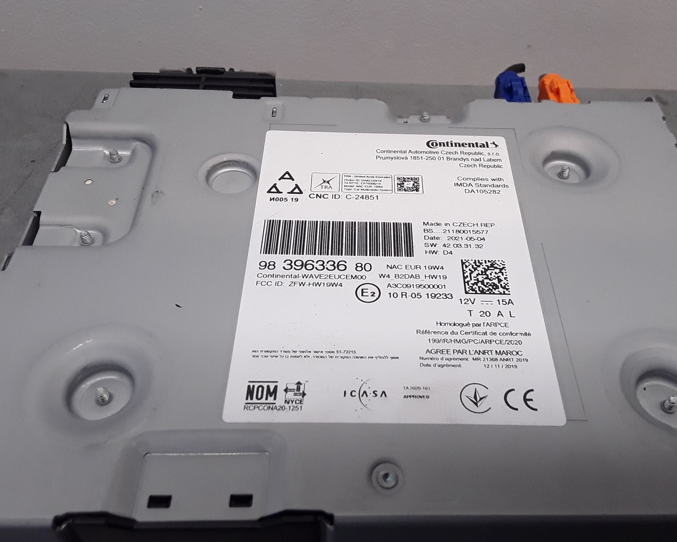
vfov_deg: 43.3
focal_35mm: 34
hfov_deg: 52.7
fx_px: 681
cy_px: 258
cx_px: 376
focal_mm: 2.91
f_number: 1.9
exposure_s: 1/269
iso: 100
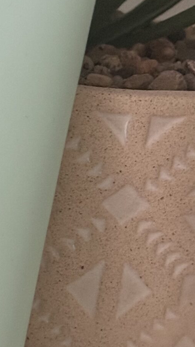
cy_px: 190
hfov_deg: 7.9
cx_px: -166
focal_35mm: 147
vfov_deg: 14.6
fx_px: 1352
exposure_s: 1/25
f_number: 1.78
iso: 640
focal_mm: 6.76
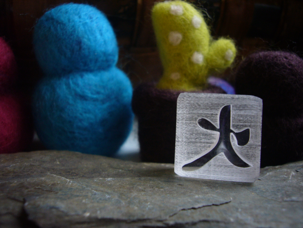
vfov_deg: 49.7
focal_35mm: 28
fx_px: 245
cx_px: 152
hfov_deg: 63.4
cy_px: 114
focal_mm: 4.6
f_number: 2.8
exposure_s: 1/20
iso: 125
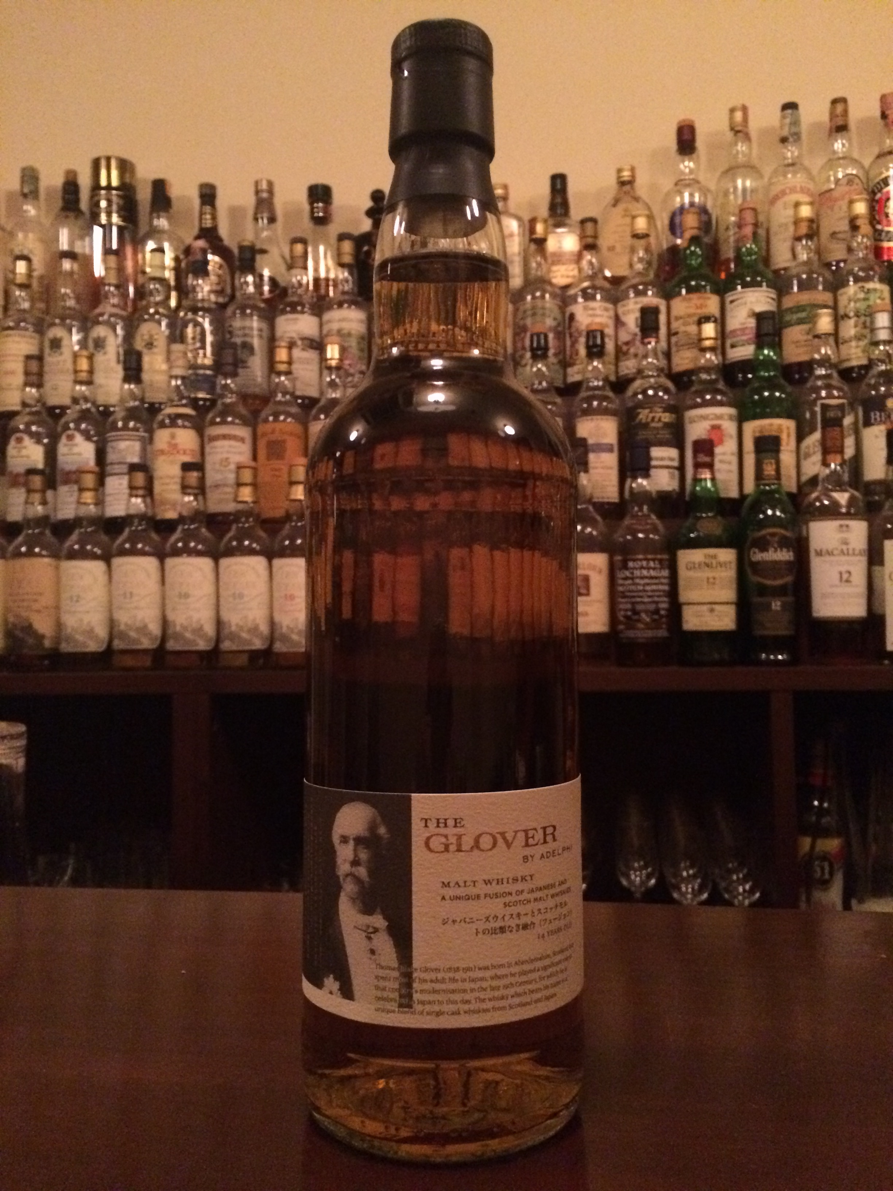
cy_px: 596
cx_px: 446
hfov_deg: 48.2
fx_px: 997
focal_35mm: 29
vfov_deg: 61.7
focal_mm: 4.15
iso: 640
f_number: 2.2
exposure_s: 1/15
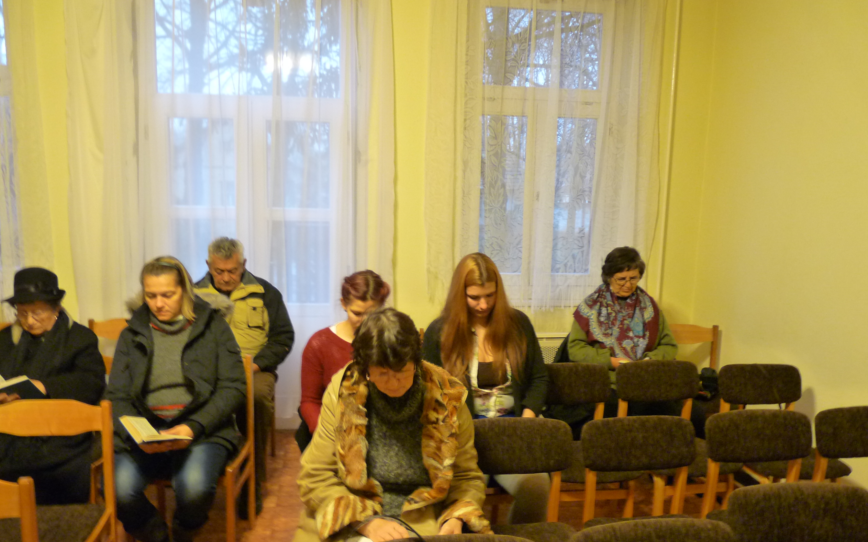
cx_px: 429
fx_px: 686
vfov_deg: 43.0
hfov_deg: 64.6
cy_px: 316
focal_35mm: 29
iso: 400
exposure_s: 1/8
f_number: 2.8
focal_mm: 4.8
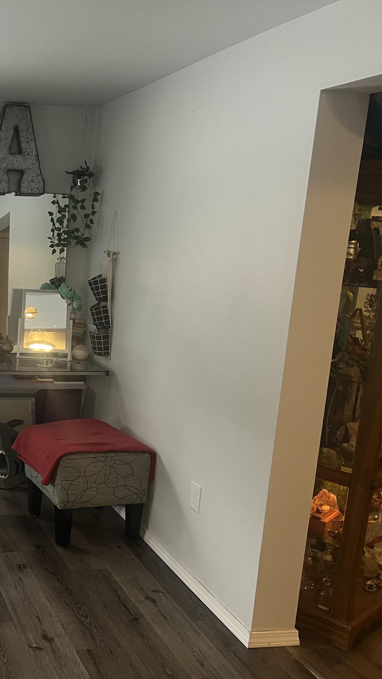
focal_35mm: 38
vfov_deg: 52.8
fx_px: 684
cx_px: -44
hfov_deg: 28.2
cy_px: 341
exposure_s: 1/60
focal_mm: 5.7
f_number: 1.5
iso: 100
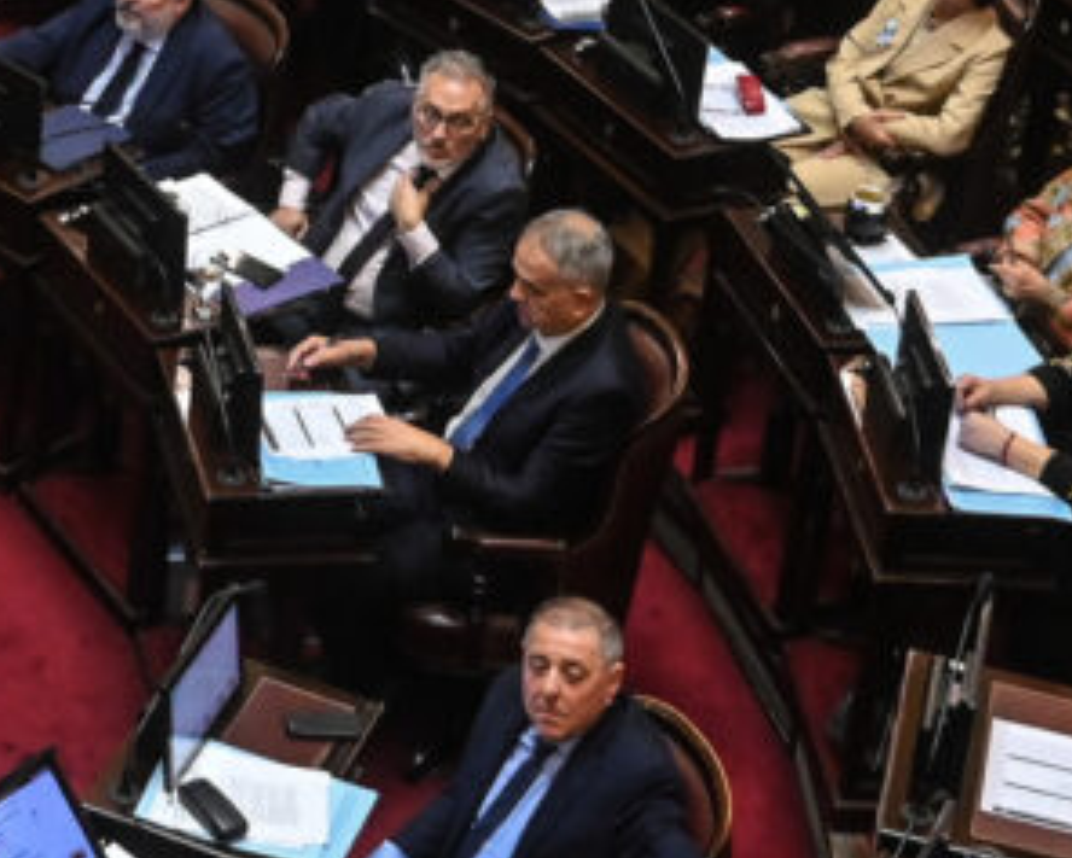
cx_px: -109
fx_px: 3745
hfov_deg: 15.8
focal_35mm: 118
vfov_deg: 12.5
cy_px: -416
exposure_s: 1/500
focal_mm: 31
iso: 3200
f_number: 2.8
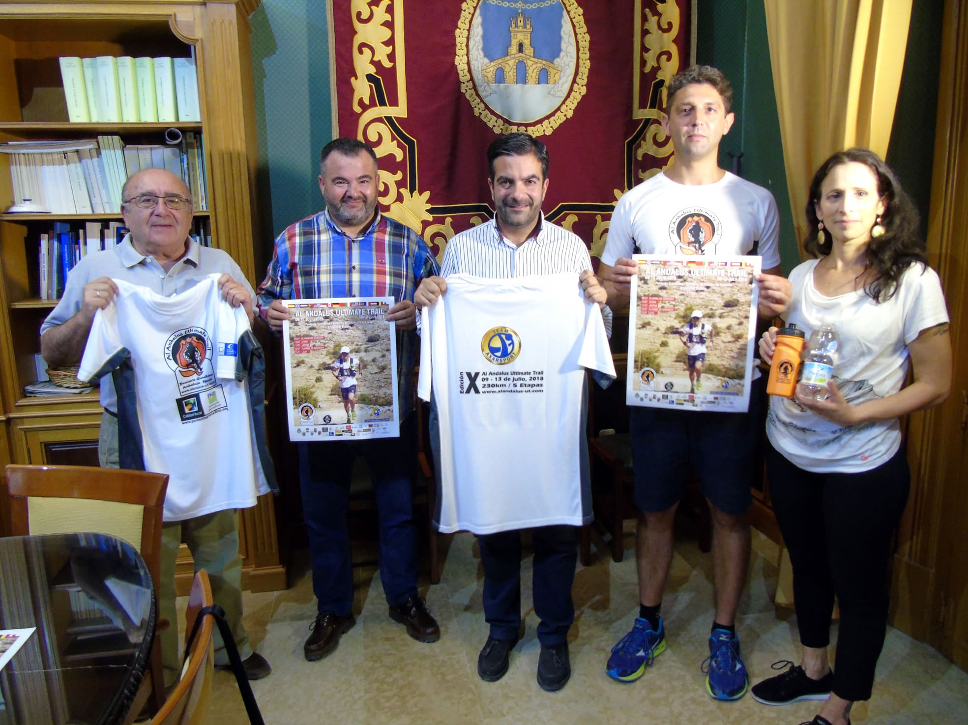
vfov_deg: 54.9
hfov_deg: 69.4
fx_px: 699
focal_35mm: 25
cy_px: 362
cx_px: 484
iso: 400
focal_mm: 4.4
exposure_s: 1/8
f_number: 3.4
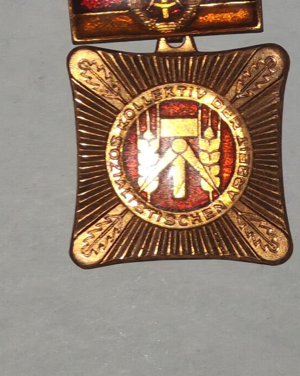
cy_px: 143
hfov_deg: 8.9
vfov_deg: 11.1
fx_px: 1932
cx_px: 157
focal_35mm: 174
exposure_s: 1/100
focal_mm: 5.52
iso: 320
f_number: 1.95
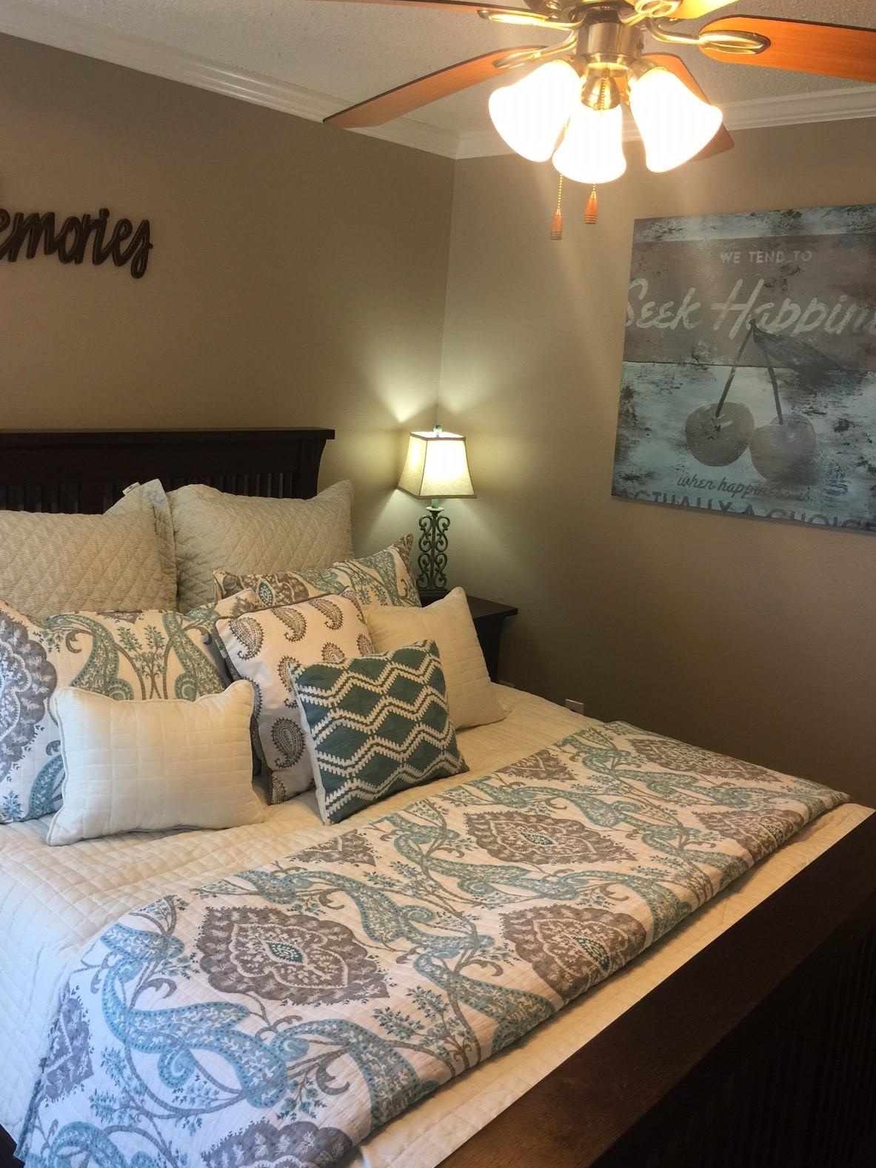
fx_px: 1013
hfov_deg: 46.8
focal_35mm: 30
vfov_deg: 60.0
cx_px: 429
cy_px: 568
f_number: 2.2
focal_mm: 4.15
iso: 40
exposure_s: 1/30
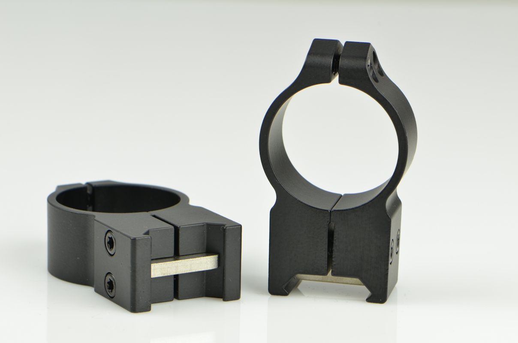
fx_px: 1831
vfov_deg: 10.7
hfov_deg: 16.1
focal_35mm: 128
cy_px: 172
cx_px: 259
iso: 200
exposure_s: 1/10
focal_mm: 85
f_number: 16
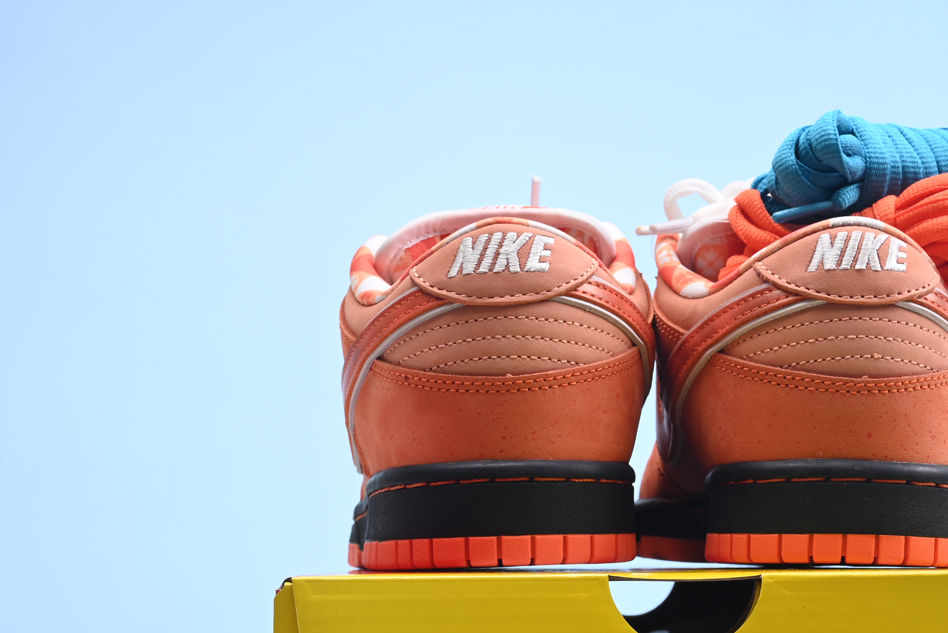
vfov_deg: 18.3
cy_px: 463
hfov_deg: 26.9
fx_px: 1949
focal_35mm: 74
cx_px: 722
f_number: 16
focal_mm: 41
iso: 100
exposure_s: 1/2
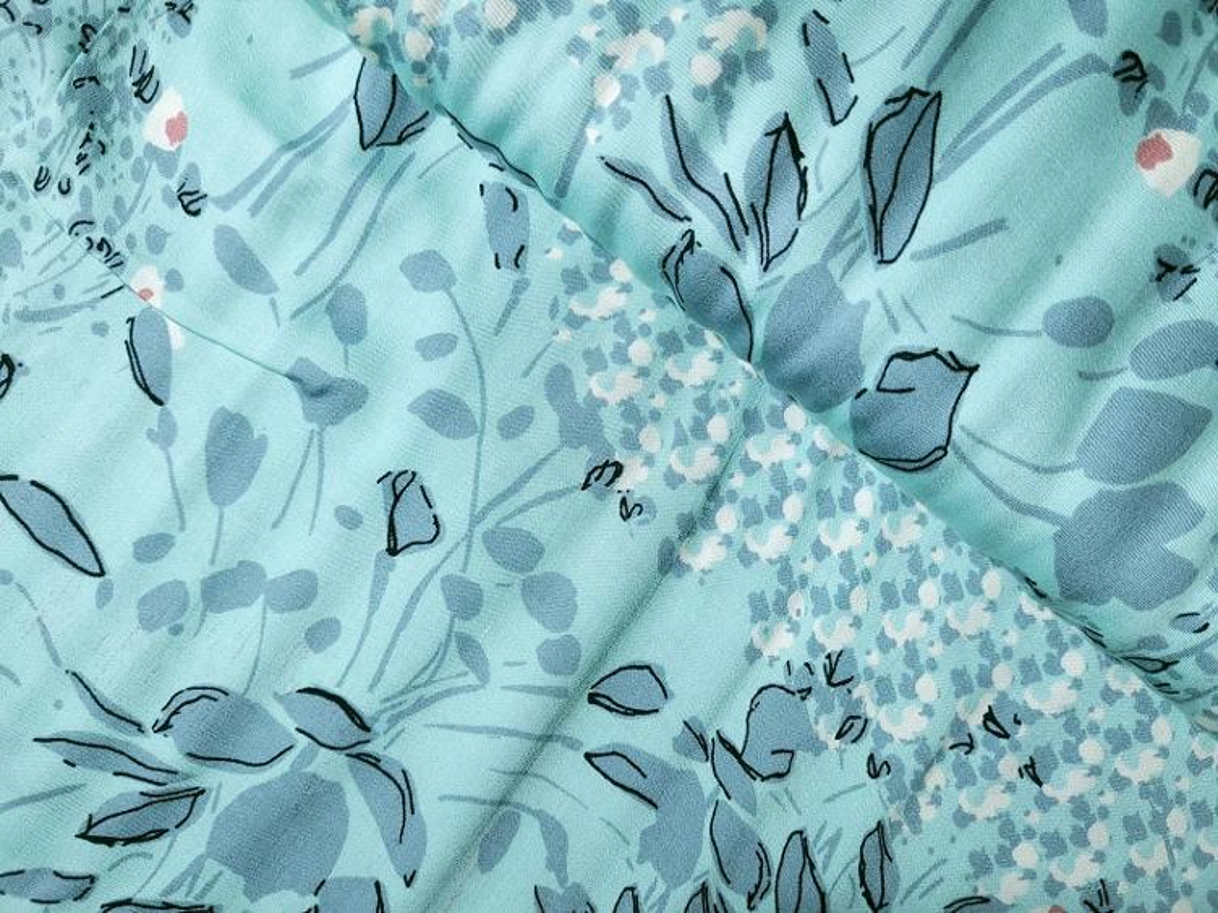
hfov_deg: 67.3
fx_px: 915
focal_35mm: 26
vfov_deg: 53.1
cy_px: 456
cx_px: 609
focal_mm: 5.4
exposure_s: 1/90
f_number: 1.8
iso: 80
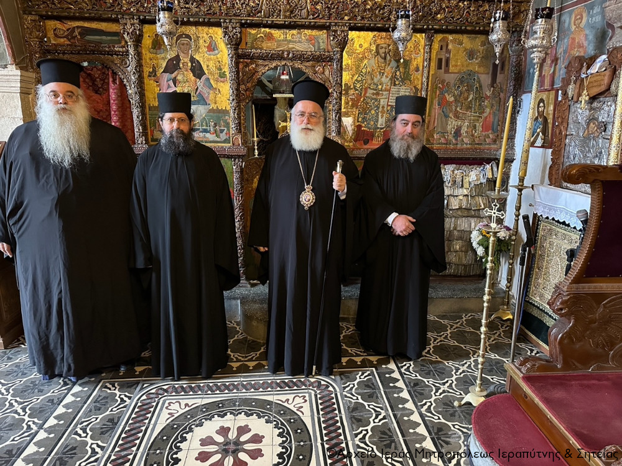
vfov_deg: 56.8
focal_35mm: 24
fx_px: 431
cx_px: 311
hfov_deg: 71.6
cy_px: 233
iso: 800
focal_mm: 6.86
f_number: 1.78
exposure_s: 1/50
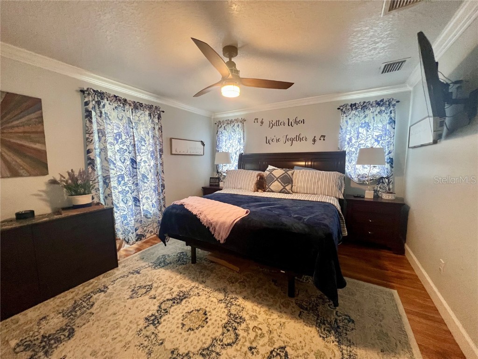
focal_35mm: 13
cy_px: 180
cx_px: 239
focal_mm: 1.57
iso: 400
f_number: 1.8
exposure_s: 1/60
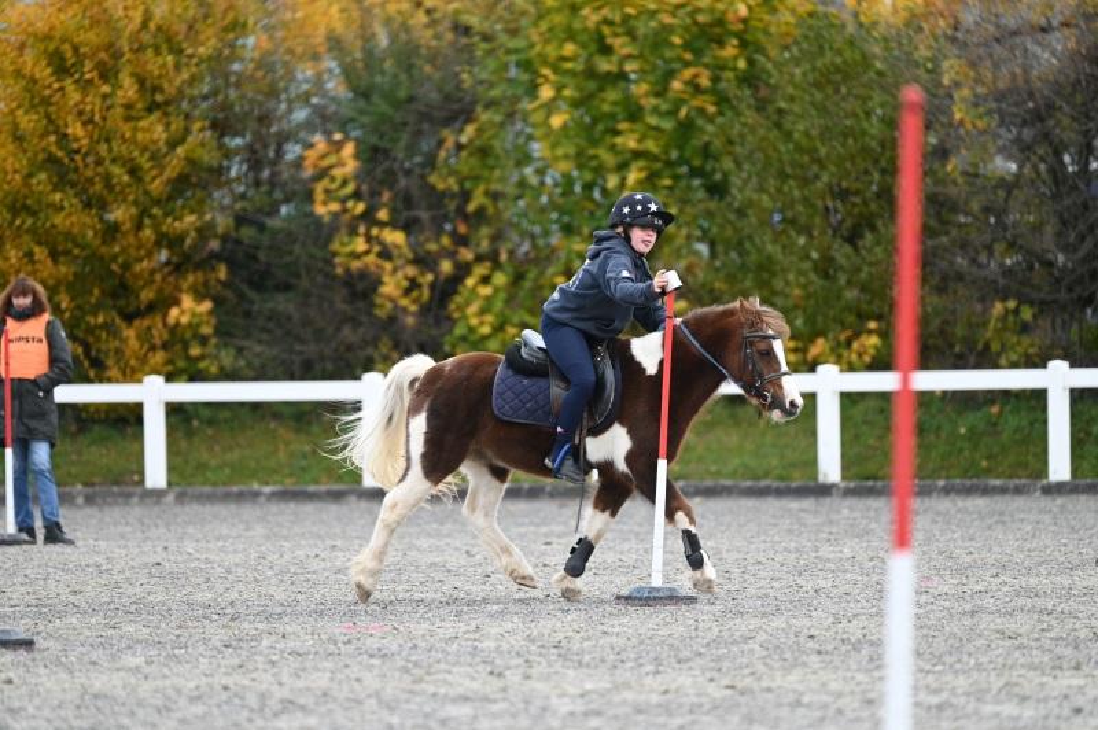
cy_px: 365
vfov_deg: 4.4
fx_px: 9447
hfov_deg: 6.7
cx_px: 549
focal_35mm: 310
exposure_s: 1/640
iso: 1800
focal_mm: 310
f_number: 5.3
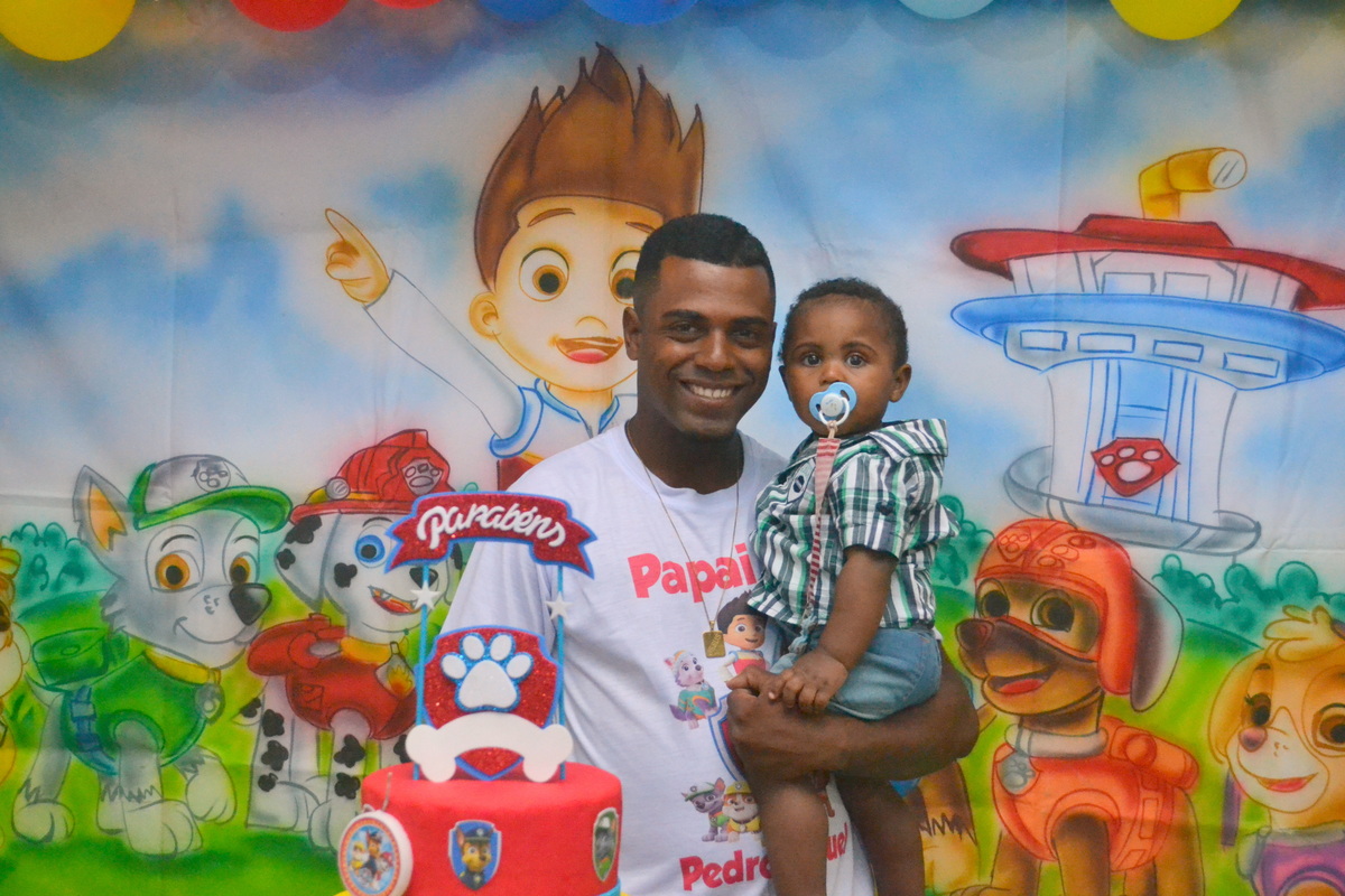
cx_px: 672
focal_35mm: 48
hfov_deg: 41.1
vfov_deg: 28.1
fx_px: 1793
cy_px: 448
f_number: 4.8
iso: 3200
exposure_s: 1/60
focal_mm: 32
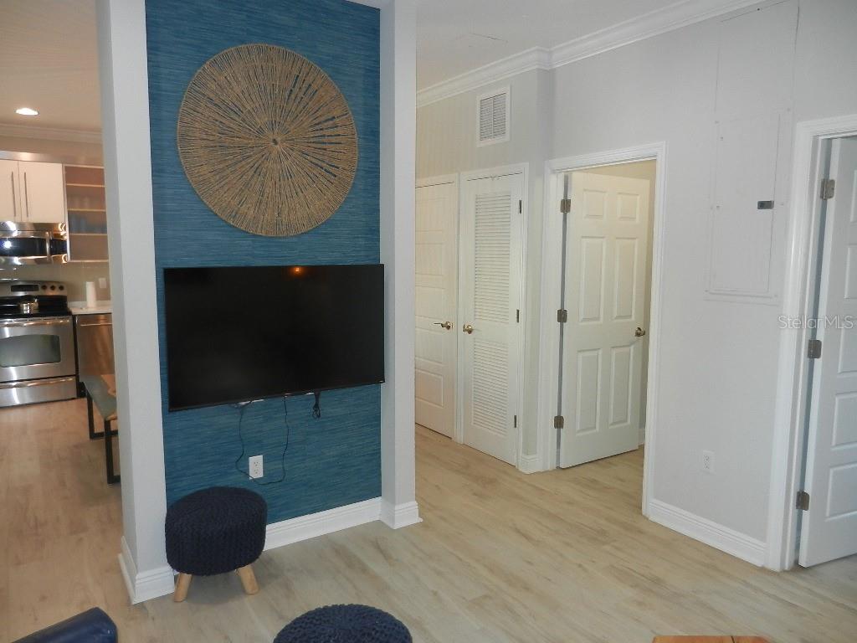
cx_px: 428
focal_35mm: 25
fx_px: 619
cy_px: 322
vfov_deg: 54.9
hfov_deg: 69.4
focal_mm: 4.5
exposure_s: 1/30
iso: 200
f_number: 3.5
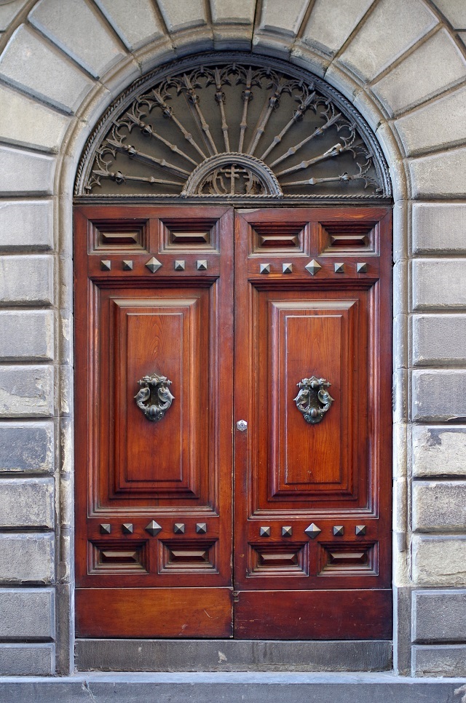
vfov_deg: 37.9
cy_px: 352
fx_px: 1024
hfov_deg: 25.6
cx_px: 233
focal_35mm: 52
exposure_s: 1/15
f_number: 2.4
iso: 250
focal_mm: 35
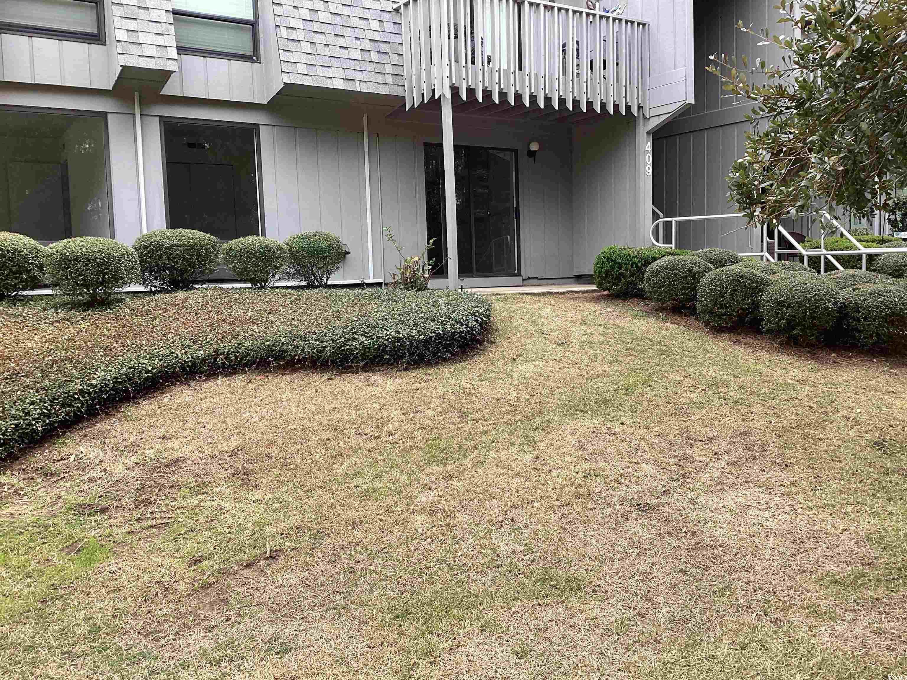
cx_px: 454
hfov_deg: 58.4
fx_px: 812
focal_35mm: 31
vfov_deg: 45.4
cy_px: 340
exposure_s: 1/154
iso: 25
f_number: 2.4
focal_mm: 3.3
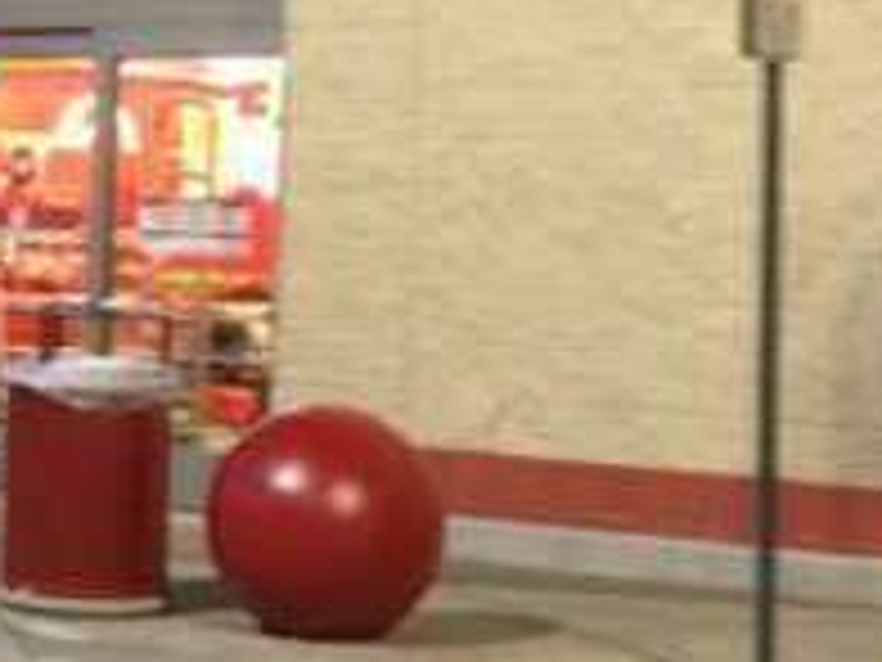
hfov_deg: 13.4
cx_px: -207
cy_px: 9
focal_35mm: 143
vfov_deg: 10.3
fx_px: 3644
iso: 160
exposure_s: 1/20
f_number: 2.4
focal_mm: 4.28
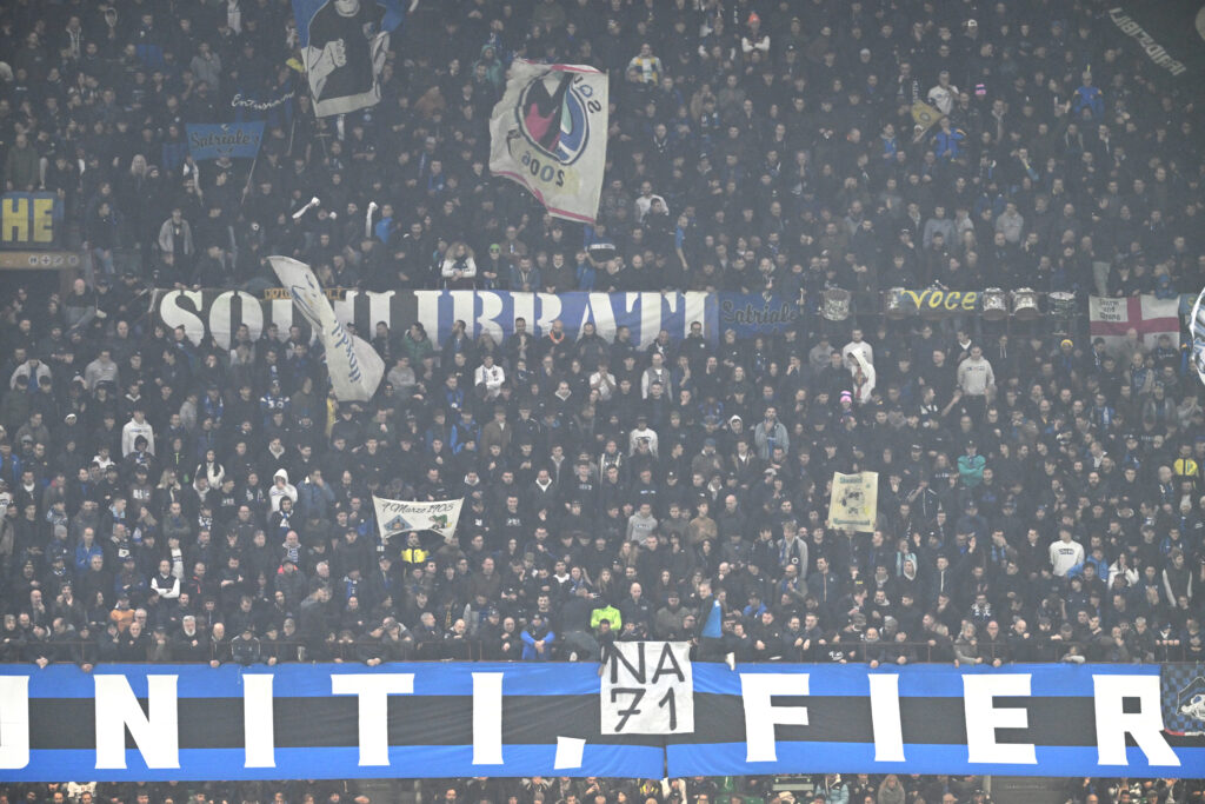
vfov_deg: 4.4
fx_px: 10377
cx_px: 602
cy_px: 402
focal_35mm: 310
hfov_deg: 6.6
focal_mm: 310
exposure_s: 1/125
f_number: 6
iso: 2000
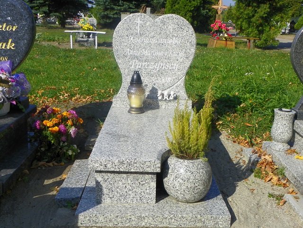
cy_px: 114
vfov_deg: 33.6
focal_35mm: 43
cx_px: 152
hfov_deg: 43.9
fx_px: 376
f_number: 5.6
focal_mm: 7.6
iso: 64
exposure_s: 1/250
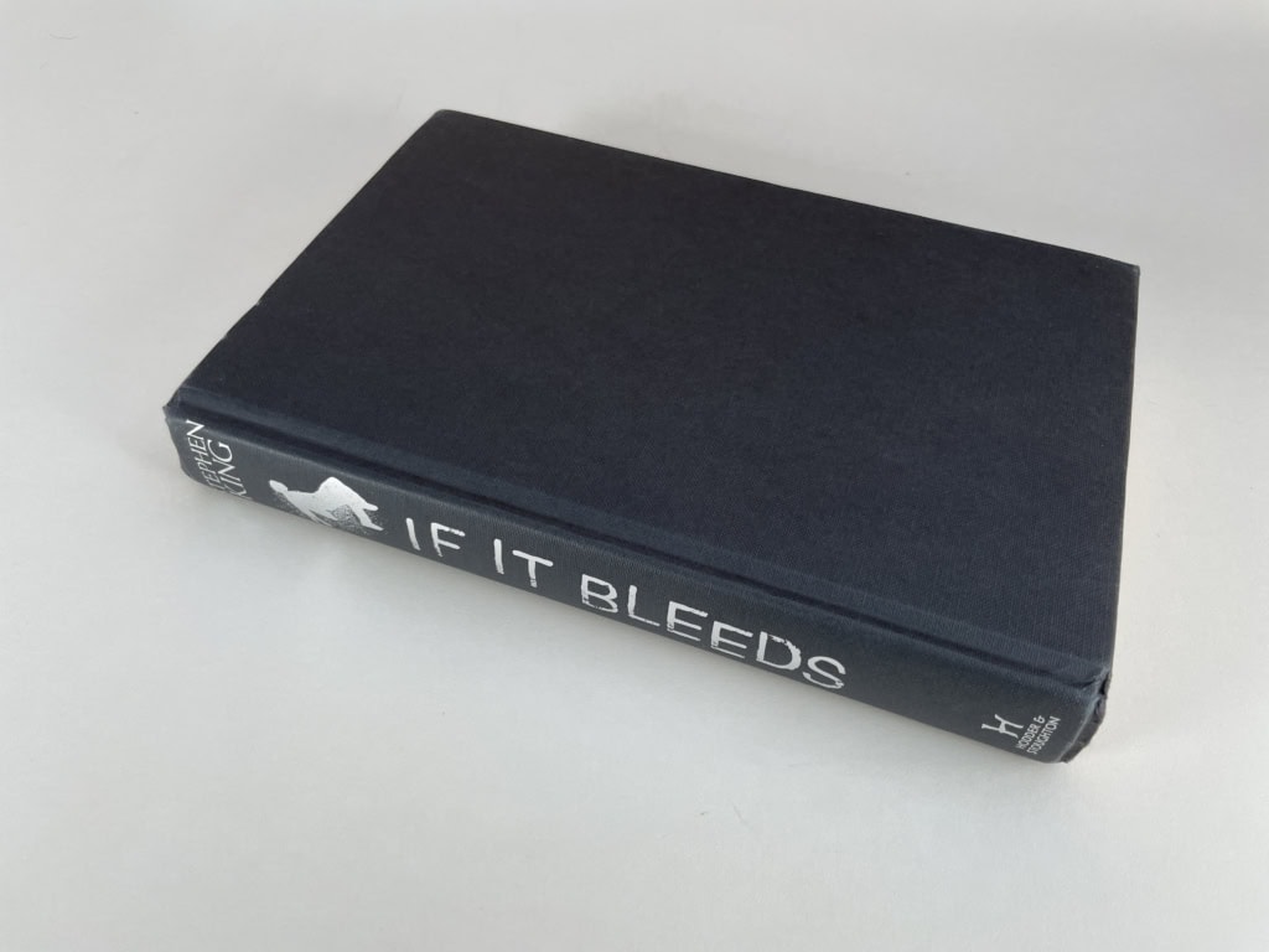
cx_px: 634
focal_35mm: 26
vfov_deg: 53.1
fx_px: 953
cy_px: 476
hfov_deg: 67.3
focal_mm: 4.2
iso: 50
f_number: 1.6
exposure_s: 1/100
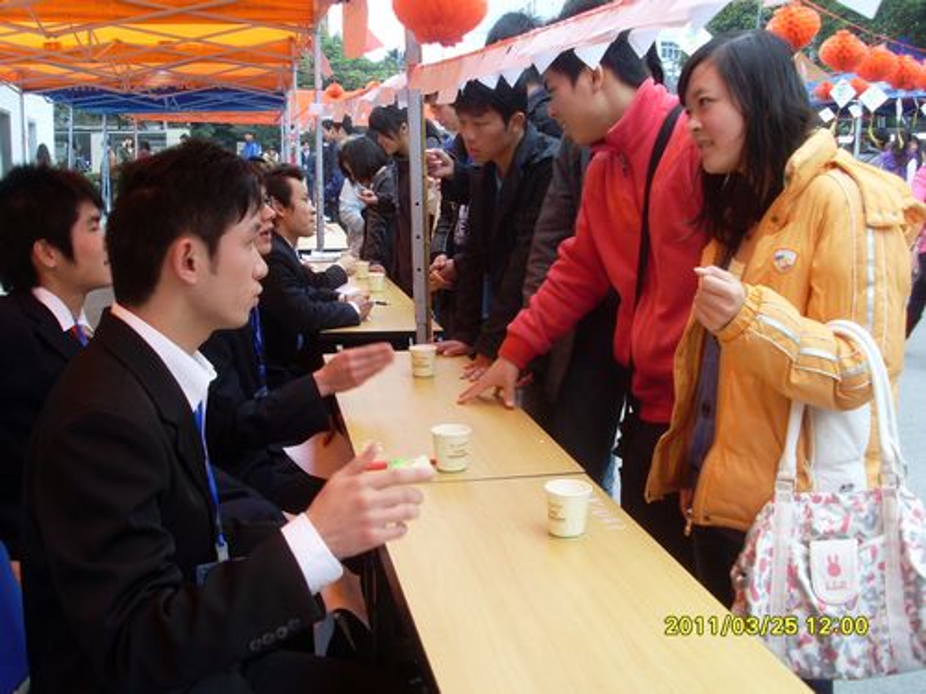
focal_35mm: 38
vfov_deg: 37.7
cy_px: 347
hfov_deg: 49.0
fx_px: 1017
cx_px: 463
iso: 80
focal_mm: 6.3
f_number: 7.7
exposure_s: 1/60
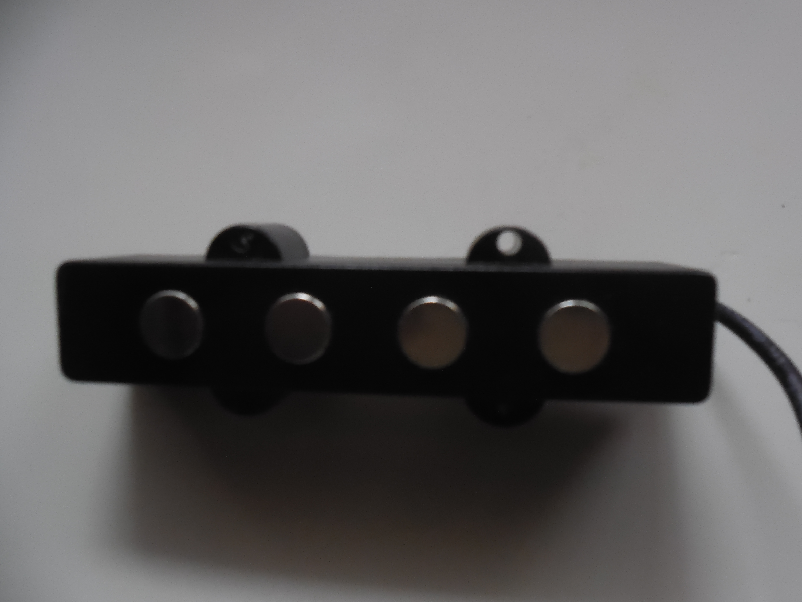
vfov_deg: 53.1
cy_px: 301
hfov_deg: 67.3
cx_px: 401
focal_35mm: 26
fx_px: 602
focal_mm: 4.6
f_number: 3.5
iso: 800
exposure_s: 1/10
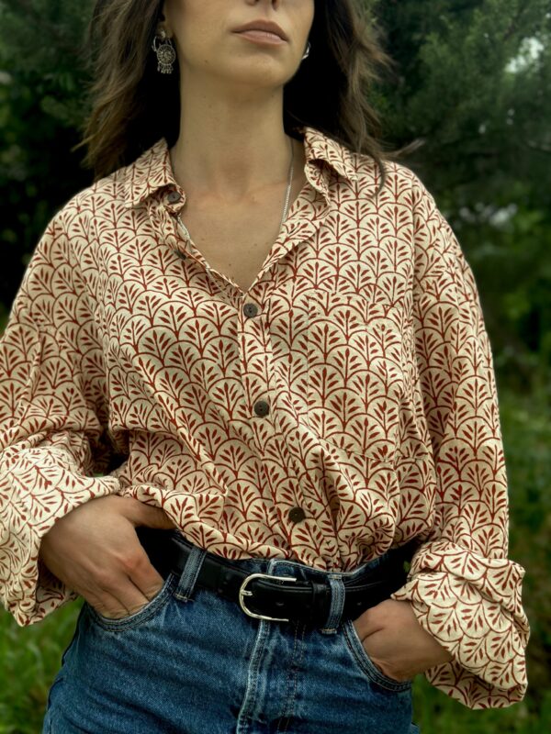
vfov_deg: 39.7
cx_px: 276
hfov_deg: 30.3
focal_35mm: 48
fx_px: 1019
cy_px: 367
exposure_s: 1/816
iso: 80
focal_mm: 6.86
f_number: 1.78
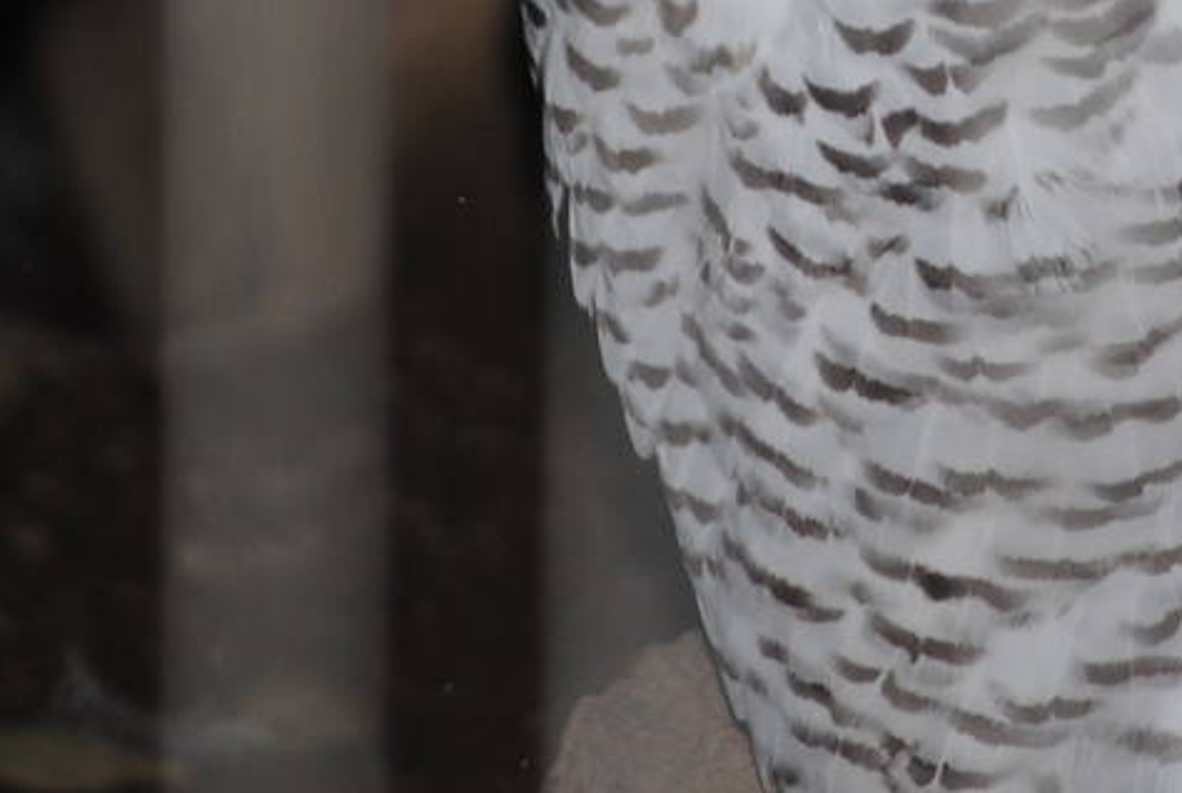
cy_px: -123
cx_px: 1194
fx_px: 19967
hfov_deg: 3.4
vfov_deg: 2.3
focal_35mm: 607
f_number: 4.8
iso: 200
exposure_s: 1/60
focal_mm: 120
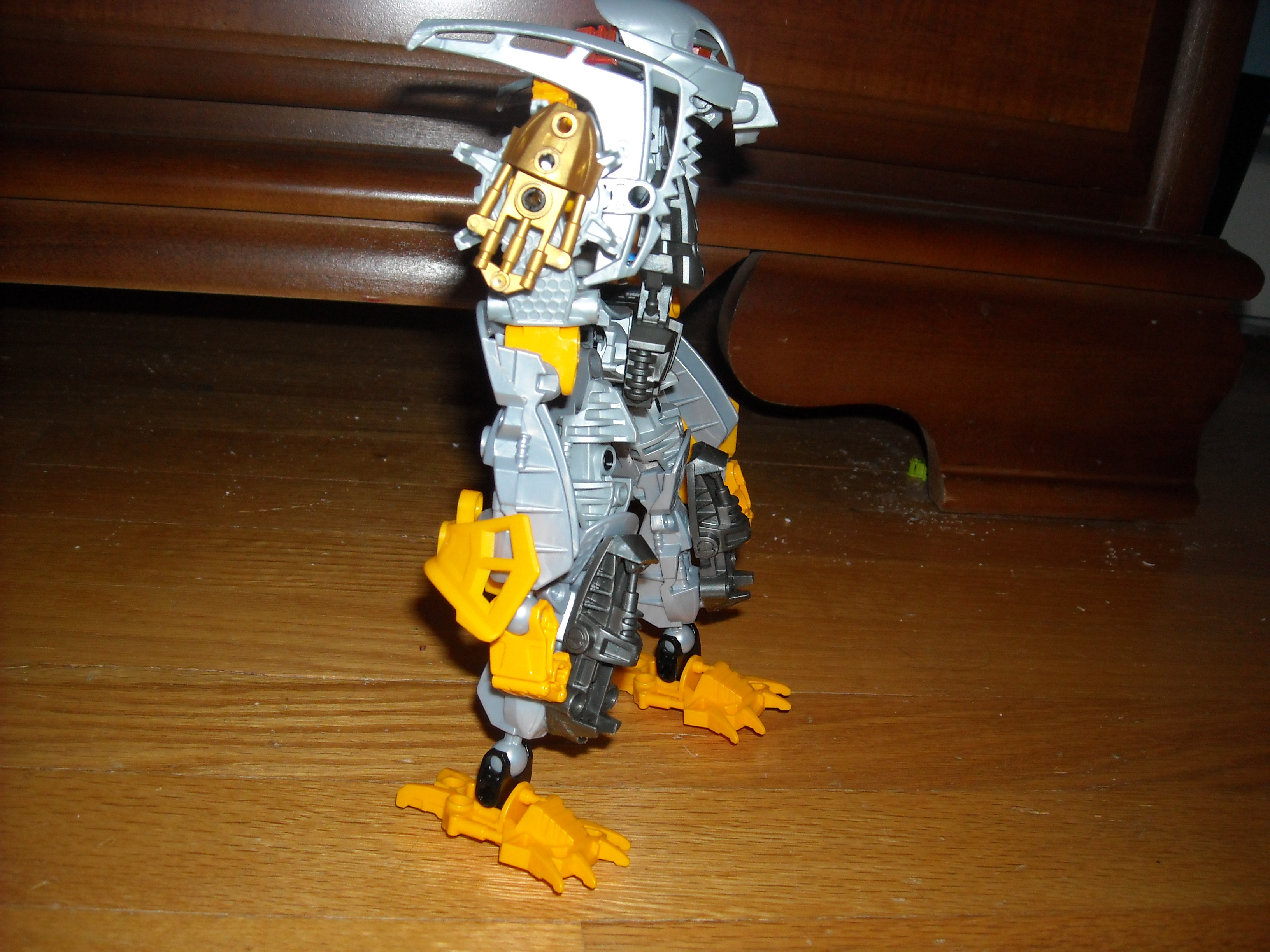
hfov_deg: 52.6
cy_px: 476
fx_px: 1284
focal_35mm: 35
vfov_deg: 40.7
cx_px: 635
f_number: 2.8
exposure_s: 1/60
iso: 200
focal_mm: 5.7
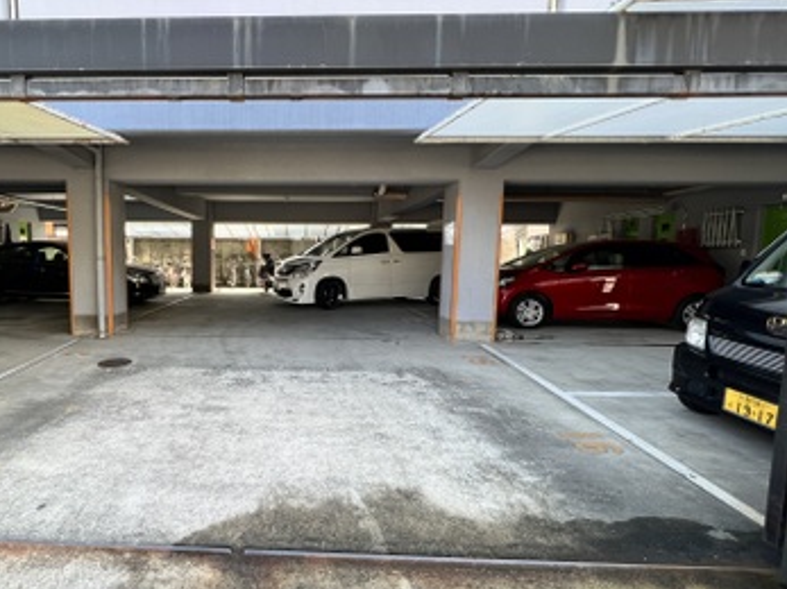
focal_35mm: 18
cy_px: 297
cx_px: 281
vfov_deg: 71.6
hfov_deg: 85.5
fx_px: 409
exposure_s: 1/99
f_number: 1.8
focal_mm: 1.57
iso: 32
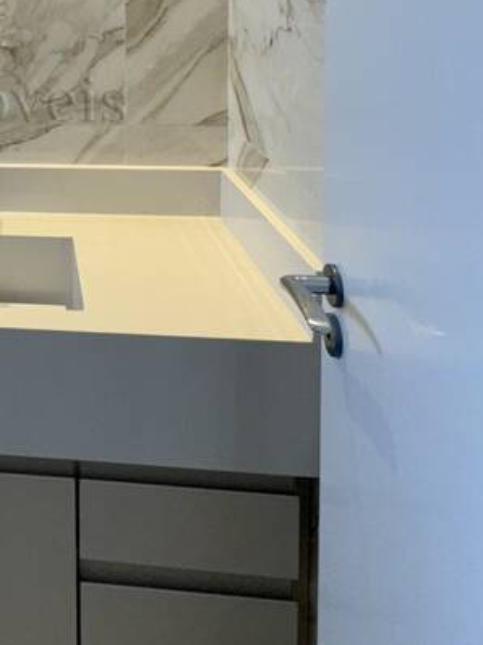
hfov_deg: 32.4
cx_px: -70
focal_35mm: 38
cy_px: 10
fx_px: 708
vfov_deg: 42.7
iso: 80
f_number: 2.2
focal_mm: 2.22
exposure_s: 1/120
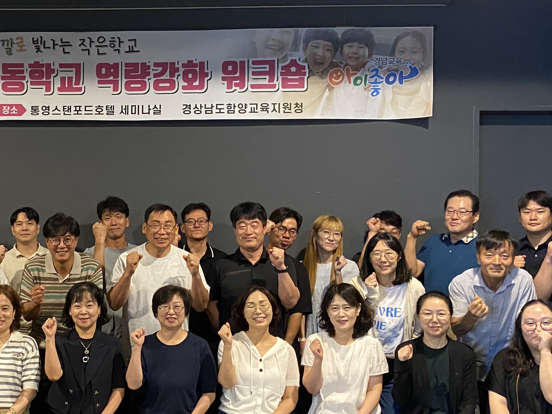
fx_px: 861
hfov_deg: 34.1
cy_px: 226
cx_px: 84
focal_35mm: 54
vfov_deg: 27.0
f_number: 1.8
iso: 500
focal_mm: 4.25
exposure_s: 1/30
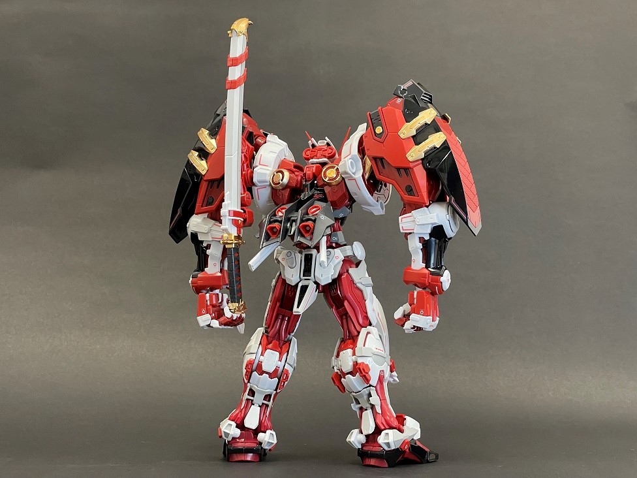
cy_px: 239
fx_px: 957
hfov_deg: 36.8
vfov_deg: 28.0
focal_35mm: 52
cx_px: 318
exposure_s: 1/60
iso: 200
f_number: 2
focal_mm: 6
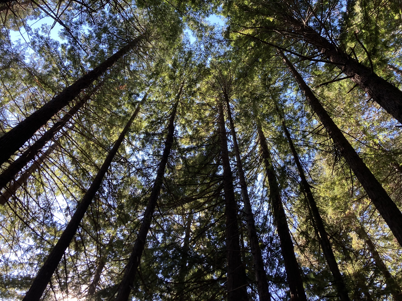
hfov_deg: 63.4
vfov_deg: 49.7
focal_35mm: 28
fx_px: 325
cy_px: 150
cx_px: 201
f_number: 1.8
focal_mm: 3.99
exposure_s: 1/120
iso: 40
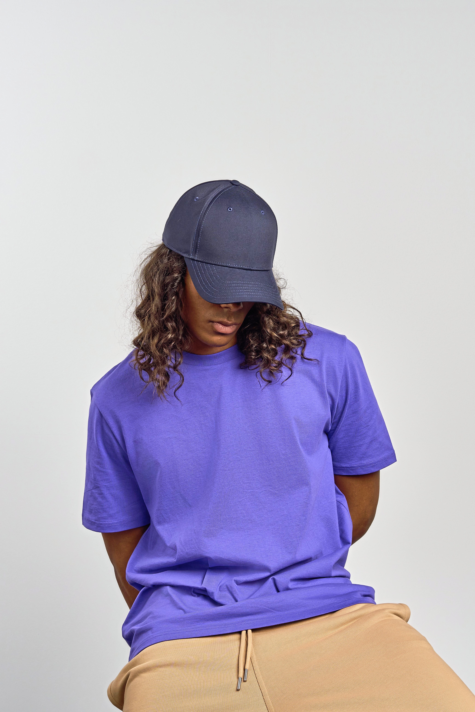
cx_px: 238
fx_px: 1484
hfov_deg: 18.2
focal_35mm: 75
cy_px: 356
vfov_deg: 27.0
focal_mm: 50
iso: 320
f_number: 9
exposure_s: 1/160
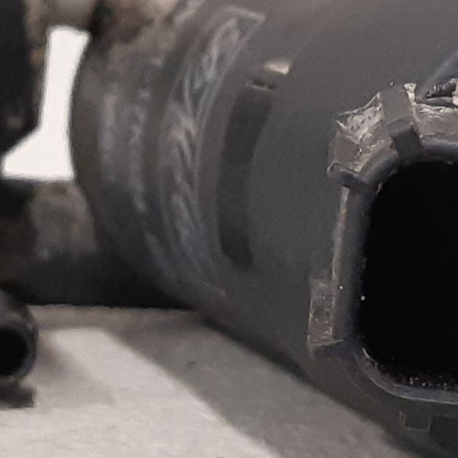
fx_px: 973
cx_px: 318
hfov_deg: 26.3
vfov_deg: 26.4
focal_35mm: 65
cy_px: 295
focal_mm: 3.93
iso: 320
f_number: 1.7
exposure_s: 1/50
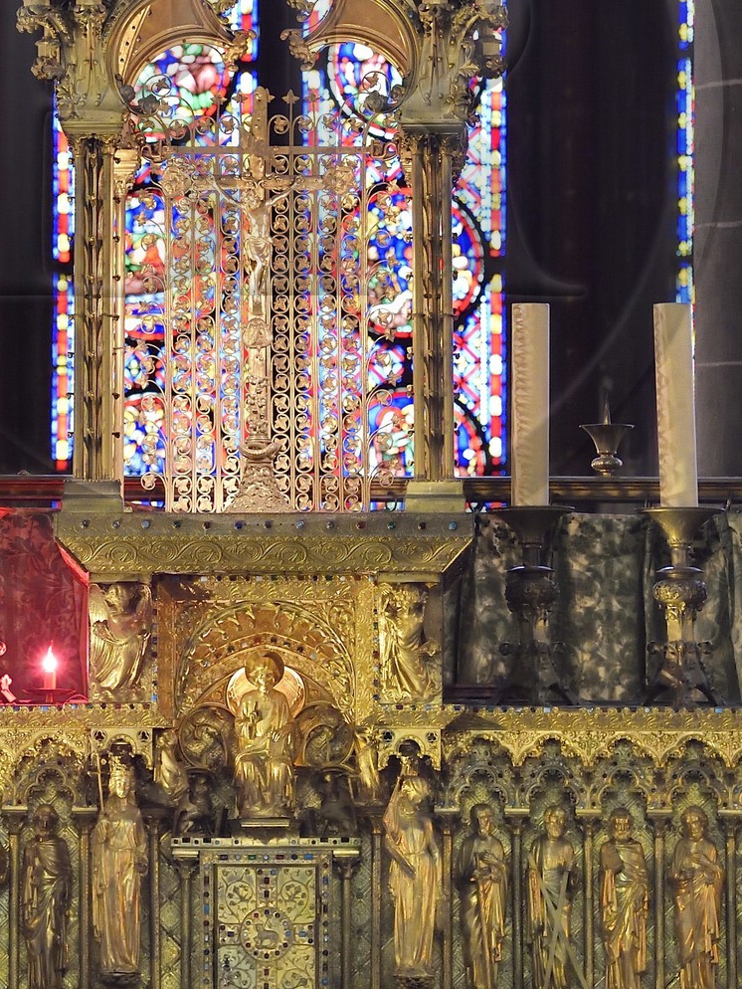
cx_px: 261
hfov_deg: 4.6
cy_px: 113
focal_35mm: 325
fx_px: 9285
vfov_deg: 6.1
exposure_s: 1/13
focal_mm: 140
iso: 3200
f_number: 5
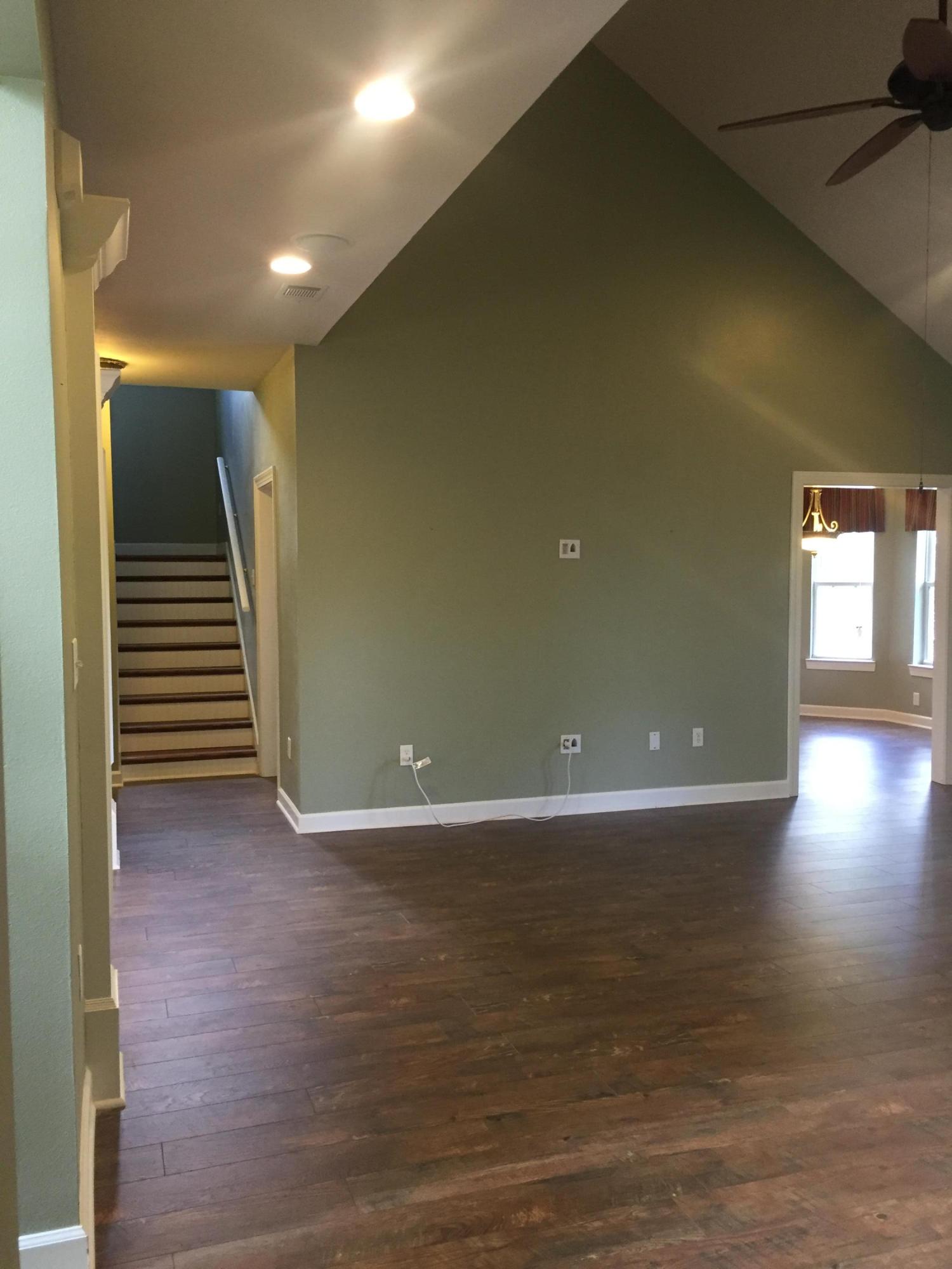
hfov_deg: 48.2
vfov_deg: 61.7
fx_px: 1063
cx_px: 476
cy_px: 634
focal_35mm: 29
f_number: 2.2
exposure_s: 1/30
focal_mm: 4.15
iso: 160
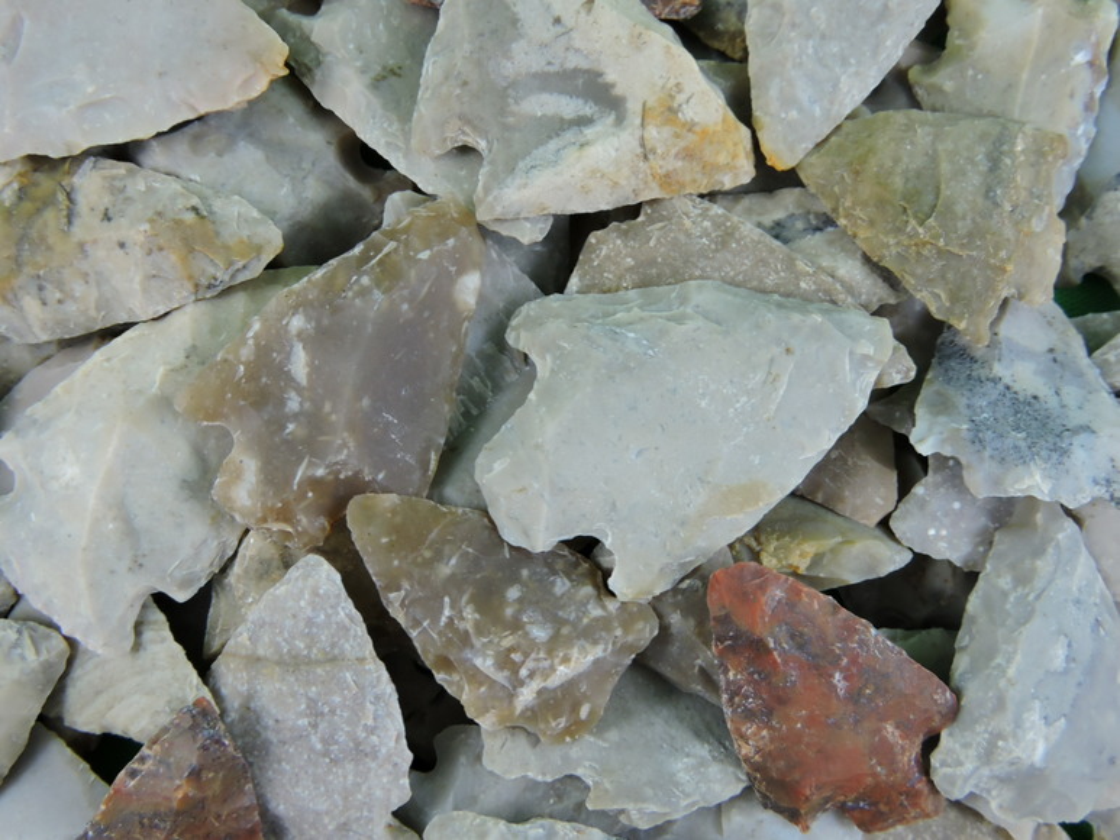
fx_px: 1068
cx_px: 560
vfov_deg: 43.0
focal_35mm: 33
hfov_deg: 55.3
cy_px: 420
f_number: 3.6
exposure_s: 1/125
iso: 560
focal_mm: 5.9
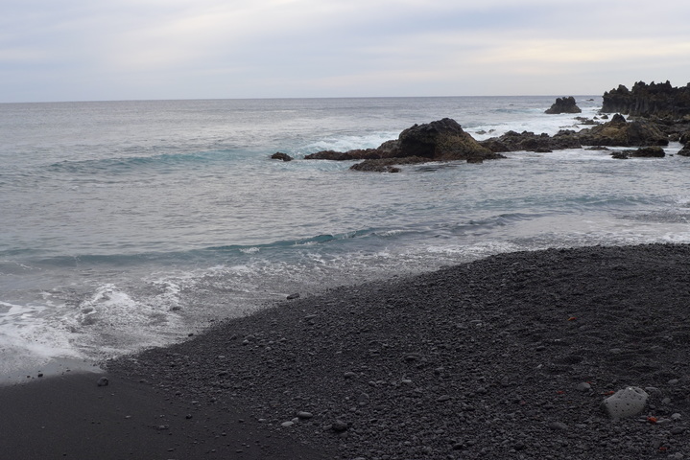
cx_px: 345
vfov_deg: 31.2
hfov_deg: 45.4
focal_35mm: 43
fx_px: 824
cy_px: 230
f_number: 2.8
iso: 80
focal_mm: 8.4
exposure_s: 1/320
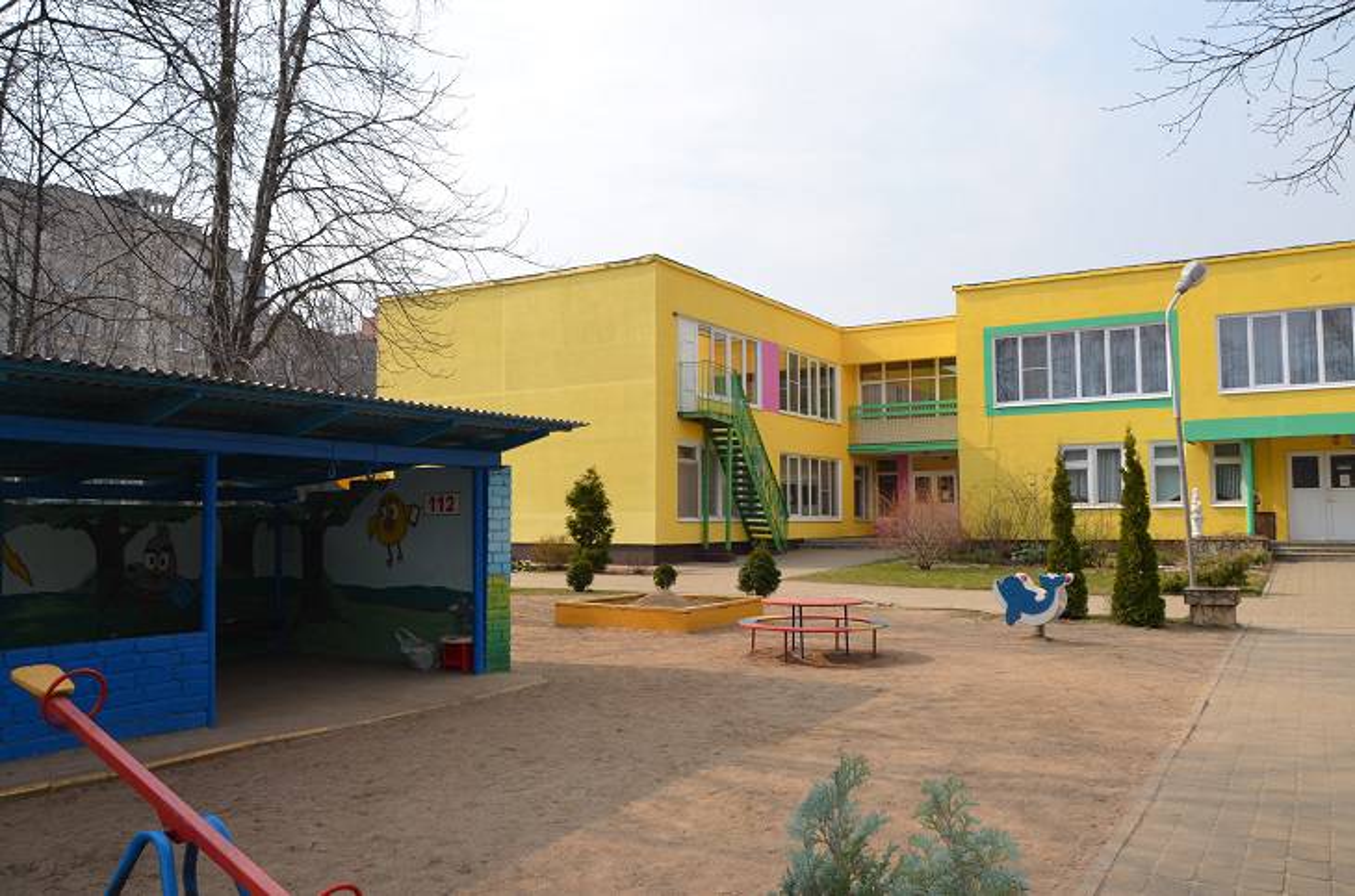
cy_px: 448
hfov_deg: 67.5
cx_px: 678
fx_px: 1014
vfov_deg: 47.7
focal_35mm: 27
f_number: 8
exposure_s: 1/200
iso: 100
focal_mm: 18
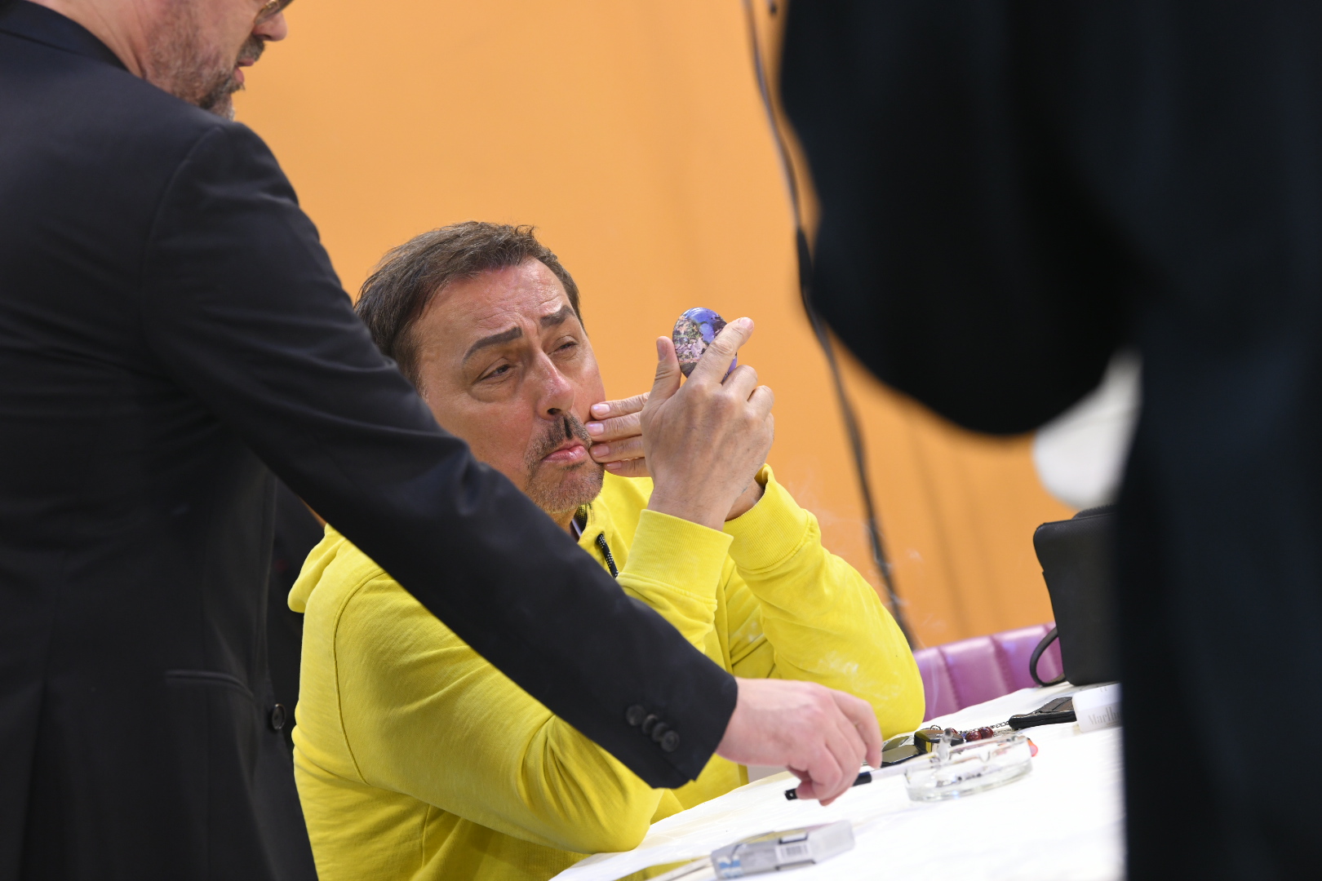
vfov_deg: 9.8
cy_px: 440
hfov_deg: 14.7
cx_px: 661
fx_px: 5141
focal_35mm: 140
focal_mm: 140
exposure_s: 1/160
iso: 1250
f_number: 5
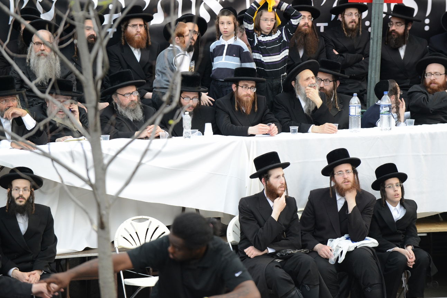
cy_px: 139
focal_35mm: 206
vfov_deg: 6.7
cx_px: 225
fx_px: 2558
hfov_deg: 10.0
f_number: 5
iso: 1250
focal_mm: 190
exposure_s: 1/400
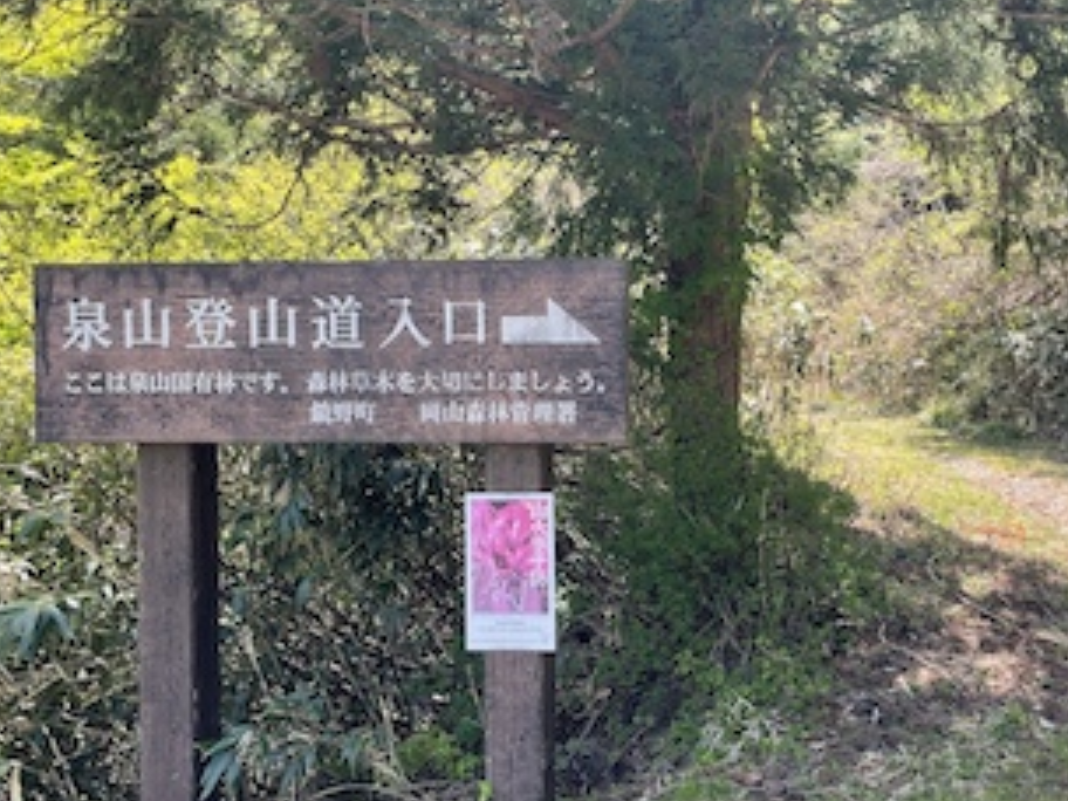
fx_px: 1265
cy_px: 485
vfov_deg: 35.0
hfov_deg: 45.1
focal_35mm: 41
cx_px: 717
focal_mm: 4.2
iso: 32
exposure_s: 1/384
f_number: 1.6
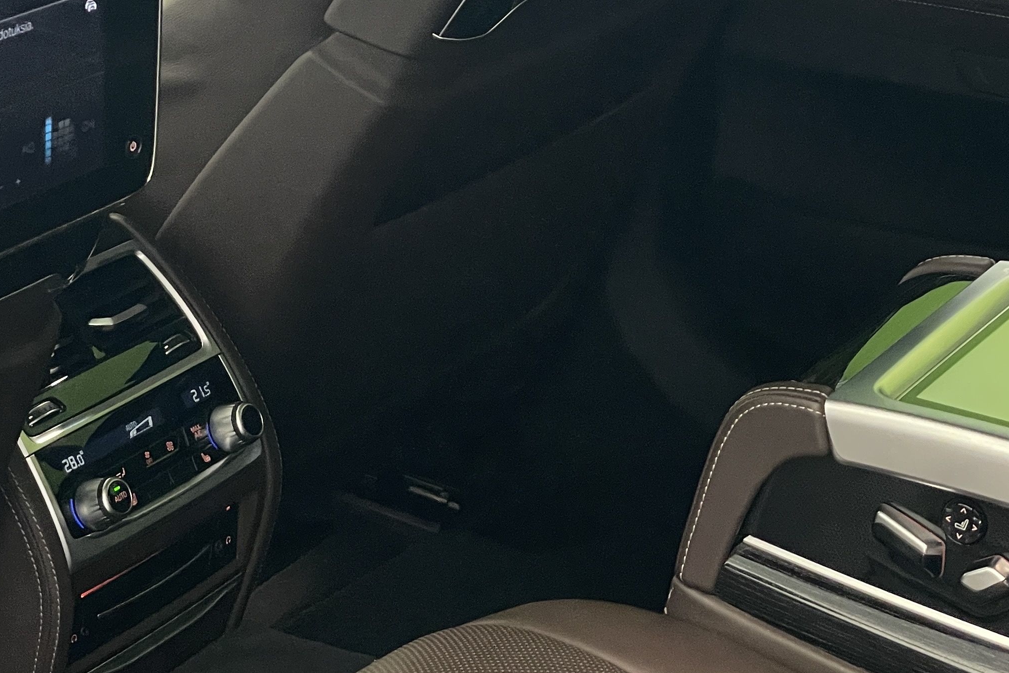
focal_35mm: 108
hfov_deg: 18.9
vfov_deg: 12.6
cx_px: 515
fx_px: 3027
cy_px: 155
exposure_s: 1/50
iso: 500
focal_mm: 6
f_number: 2
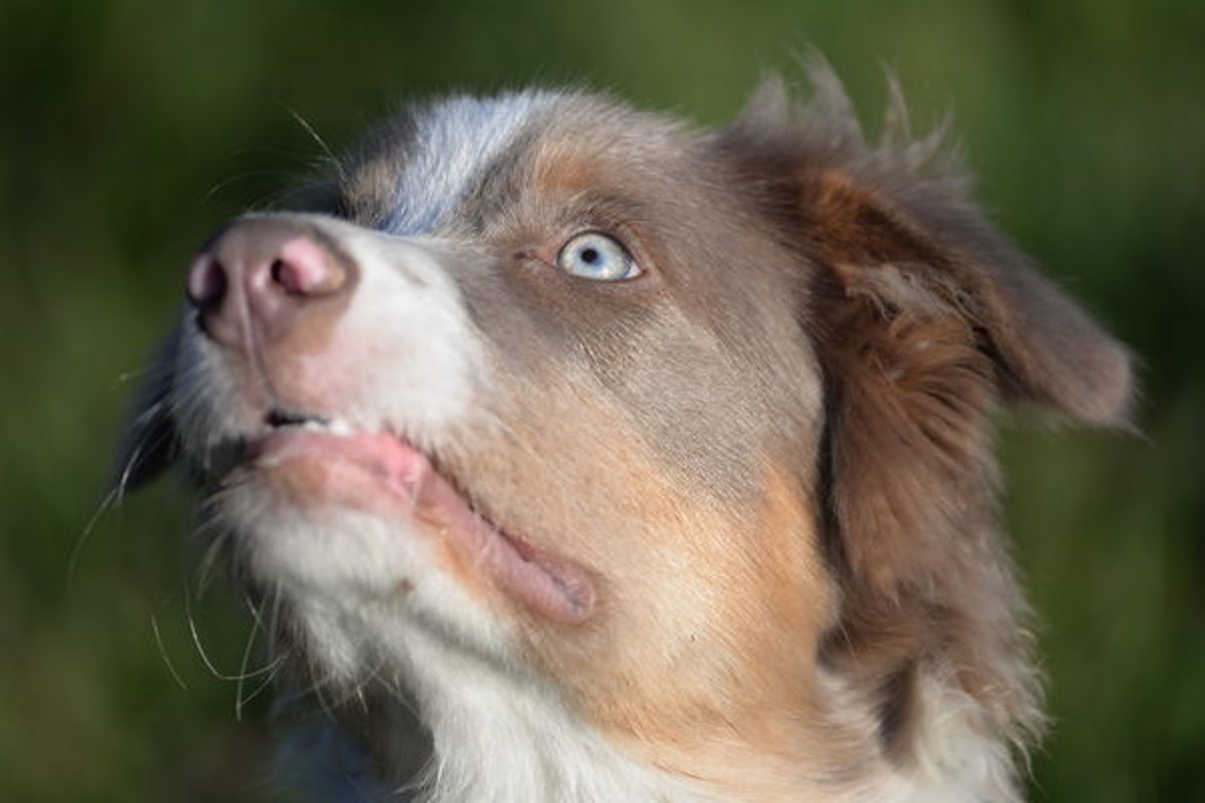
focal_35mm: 300
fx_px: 10041
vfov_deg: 4.6
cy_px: 402
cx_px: 602
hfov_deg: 6.9
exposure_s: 1/640
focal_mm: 300
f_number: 6.3
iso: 200
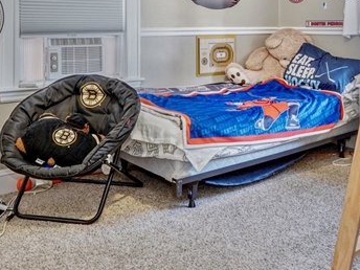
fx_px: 447
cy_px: 43
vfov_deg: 32.4
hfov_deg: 43.5
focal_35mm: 43
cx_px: 225
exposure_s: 2
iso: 400
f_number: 9
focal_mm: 10
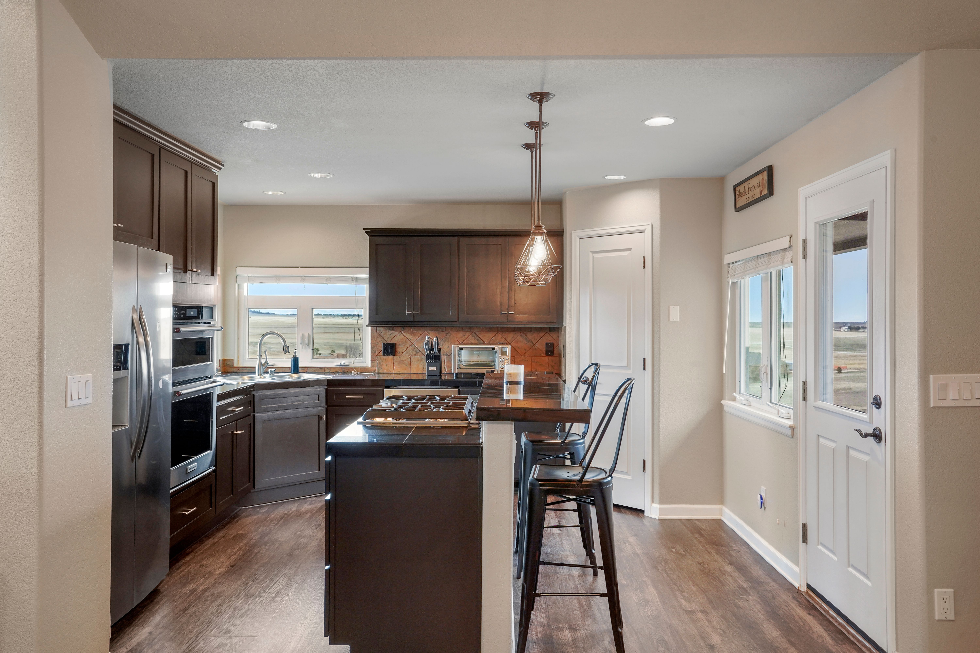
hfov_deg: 65.5
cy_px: 326
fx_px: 762
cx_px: 490
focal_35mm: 28
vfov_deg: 46.4
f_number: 11
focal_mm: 28
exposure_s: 1/4
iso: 800
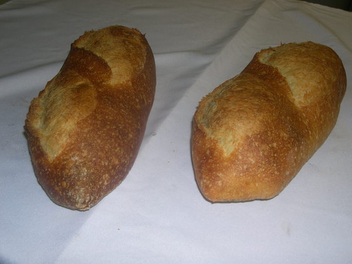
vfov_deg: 37.7
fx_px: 386
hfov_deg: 49.0
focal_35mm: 38
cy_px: 132
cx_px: 176
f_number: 7.6
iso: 100
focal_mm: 8
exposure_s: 1/30
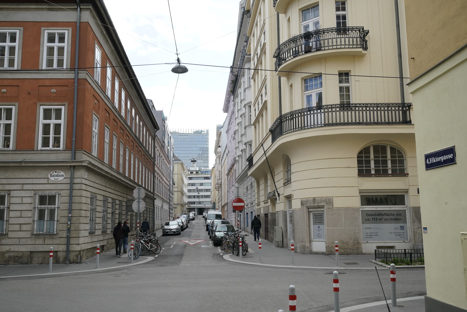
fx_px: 441
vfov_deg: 38.9
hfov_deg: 55.8
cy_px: 156
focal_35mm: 34
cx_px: 234
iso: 1250
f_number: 13
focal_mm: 34
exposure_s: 1/400
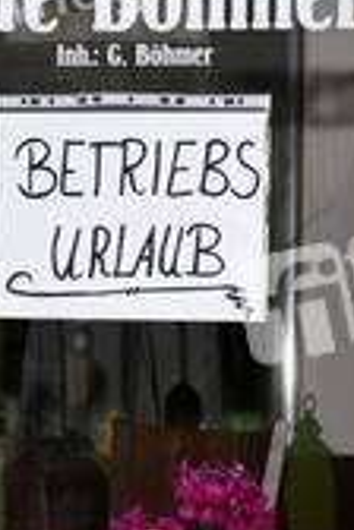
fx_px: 4203
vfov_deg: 7.2
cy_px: 132
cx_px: 111
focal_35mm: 285
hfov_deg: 4.8
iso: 320
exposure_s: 1/160
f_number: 11
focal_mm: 120
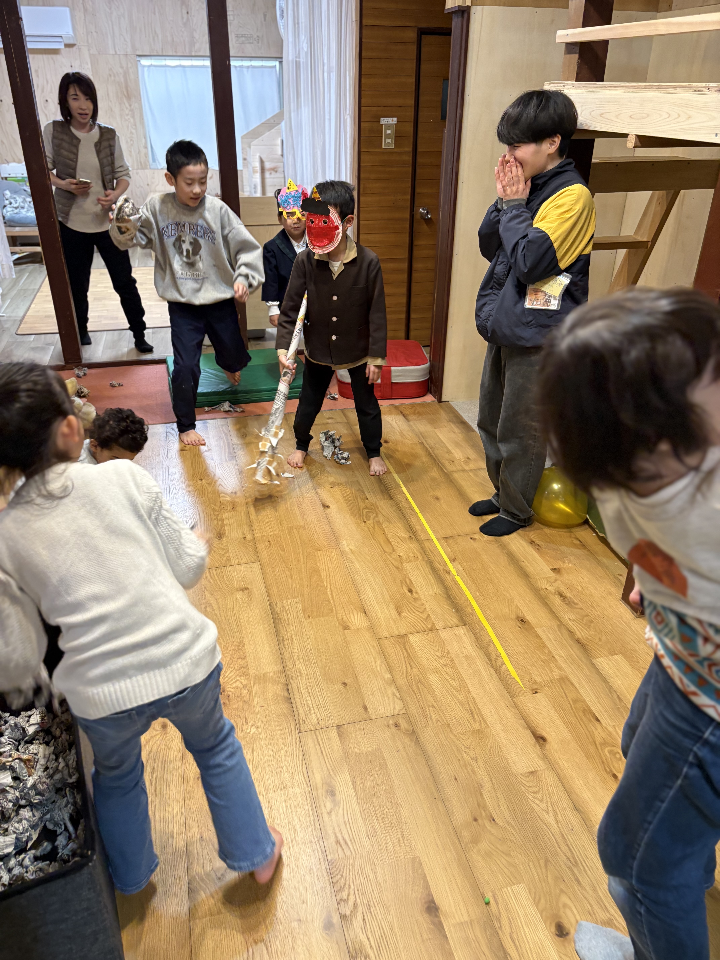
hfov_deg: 53.1
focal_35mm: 26
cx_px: 360
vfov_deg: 67.3
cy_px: 480
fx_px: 721
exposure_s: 1/60
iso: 200
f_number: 1.6
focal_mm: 5.96
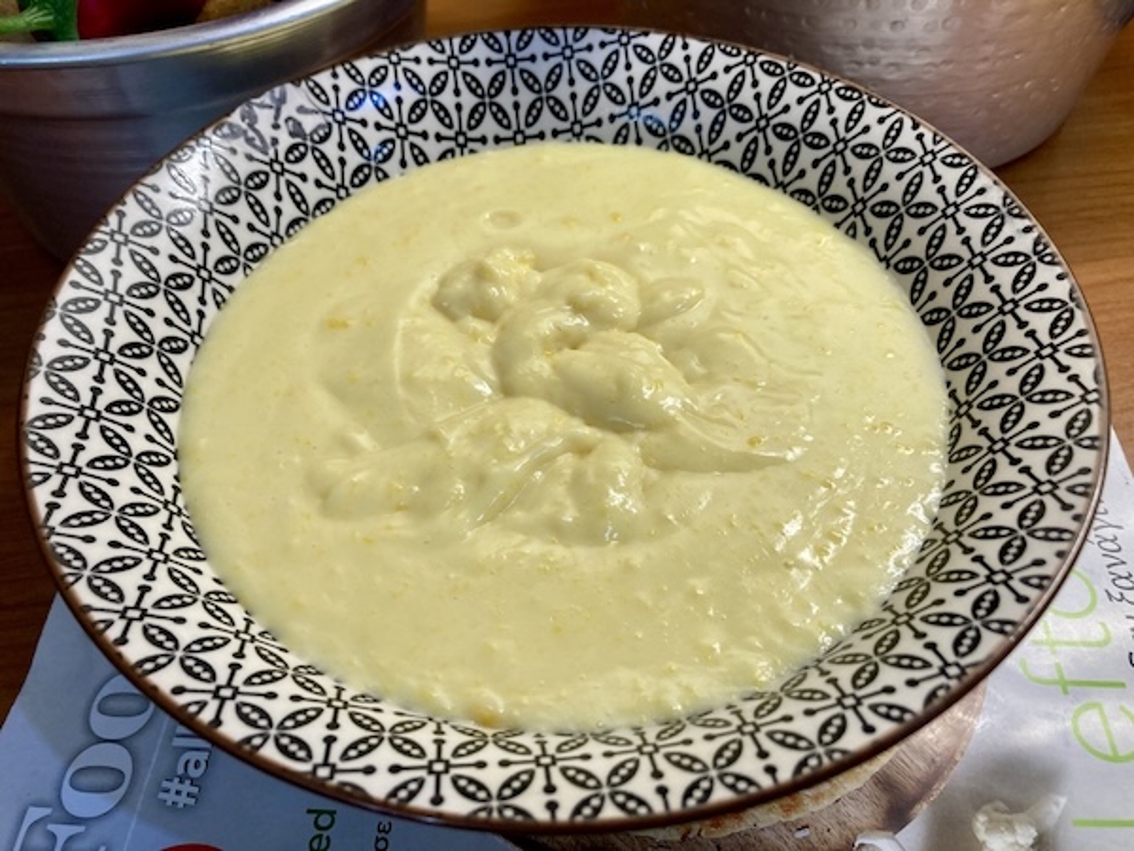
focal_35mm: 28
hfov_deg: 63.4
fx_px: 917
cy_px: 426
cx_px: 567
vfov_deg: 49.7
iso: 50
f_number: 1.8
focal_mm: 3.99
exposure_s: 1/50
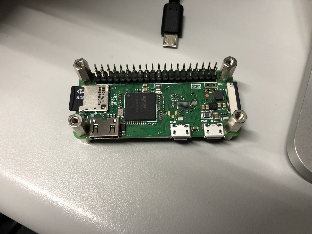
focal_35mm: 28
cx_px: 156
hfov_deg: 63.5
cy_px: 117
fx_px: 252
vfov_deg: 49.7
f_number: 1.8
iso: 40
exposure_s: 1/15
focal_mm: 4
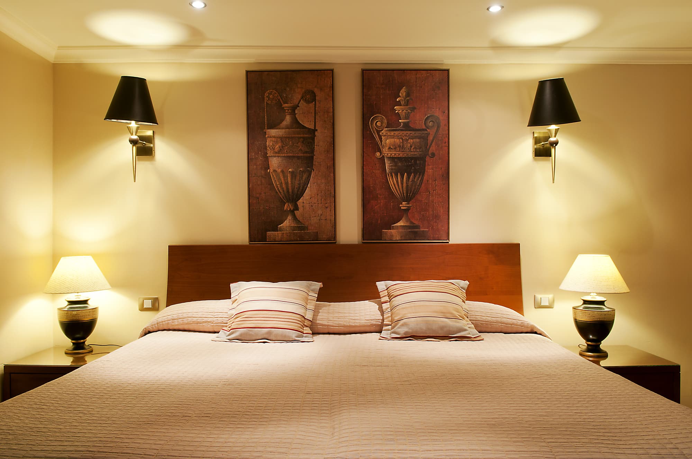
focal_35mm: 28
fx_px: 547
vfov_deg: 45.6
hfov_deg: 64.6
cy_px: 230
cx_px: 346
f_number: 8
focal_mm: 19
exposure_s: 1/2
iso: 100
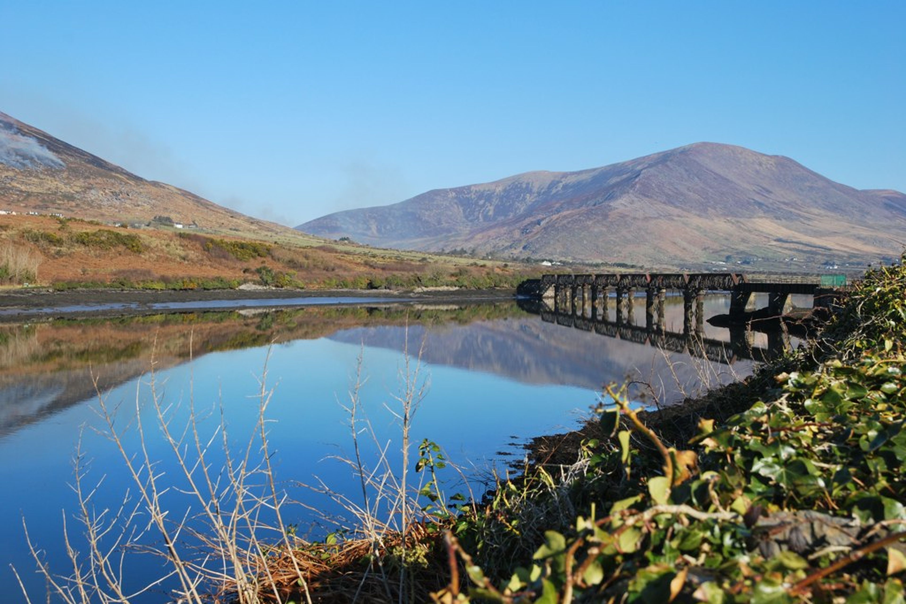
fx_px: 1133
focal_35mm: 45
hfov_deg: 43.6
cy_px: 302
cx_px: 453
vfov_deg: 29.9
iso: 200
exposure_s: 1/320
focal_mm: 30
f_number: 9
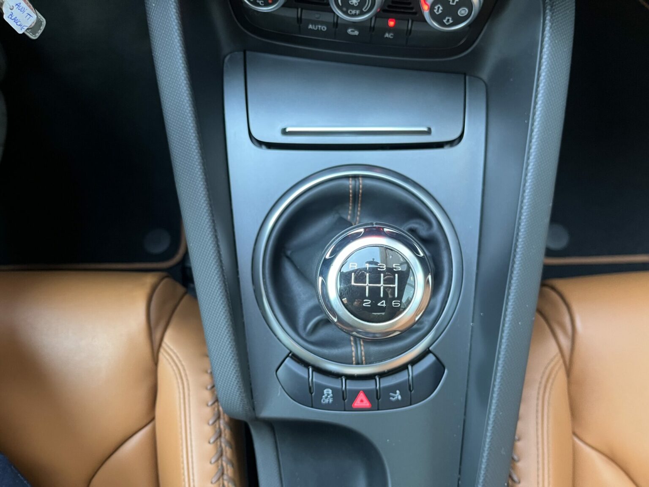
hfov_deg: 67.3
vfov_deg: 53.1
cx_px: 324
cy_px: 244
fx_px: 487
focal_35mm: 26
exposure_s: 1/59
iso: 320
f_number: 1.6
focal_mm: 5.1
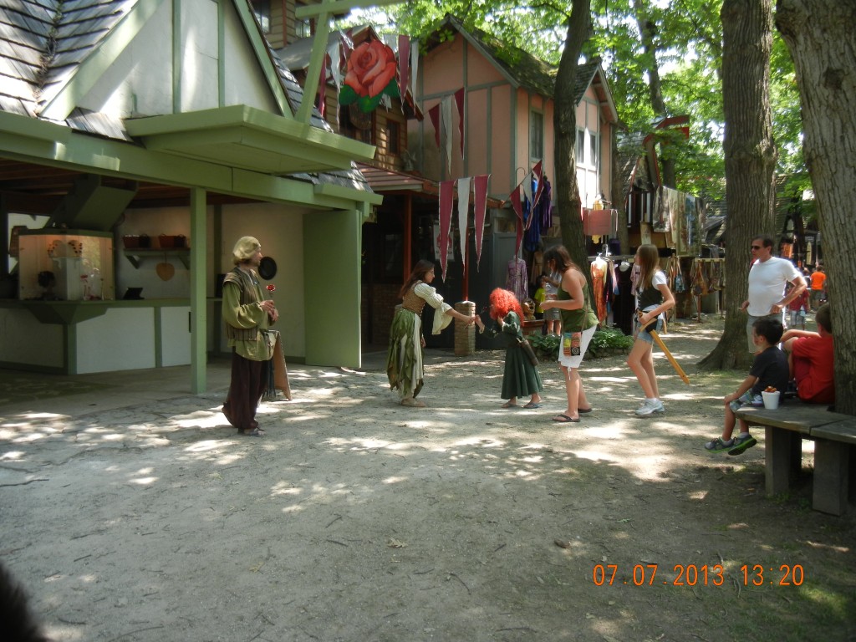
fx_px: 742
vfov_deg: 46.8
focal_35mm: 30
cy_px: 321
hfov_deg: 60.0
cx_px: 428
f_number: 3.5
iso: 160
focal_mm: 5.4
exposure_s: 1/126
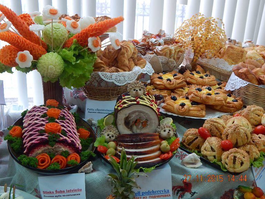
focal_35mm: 38
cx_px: 132
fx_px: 291
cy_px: 100
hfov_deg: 49.0
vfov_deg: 37.7
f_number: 3.4
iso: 200
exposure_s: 1/30
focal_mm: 6.8
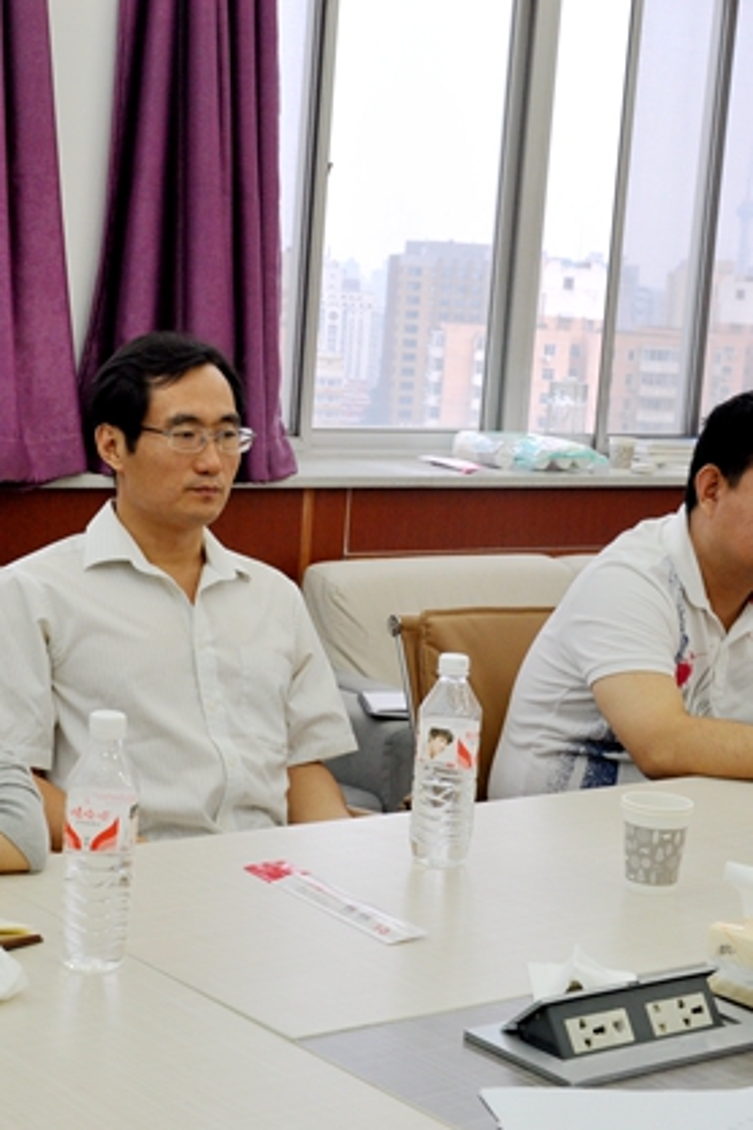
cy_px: 562
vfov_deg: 29.2
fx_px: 2165
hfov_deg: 19.7
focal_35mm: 69
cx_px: 320
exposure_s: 1/50
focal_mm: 30
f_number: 7.1
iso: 640
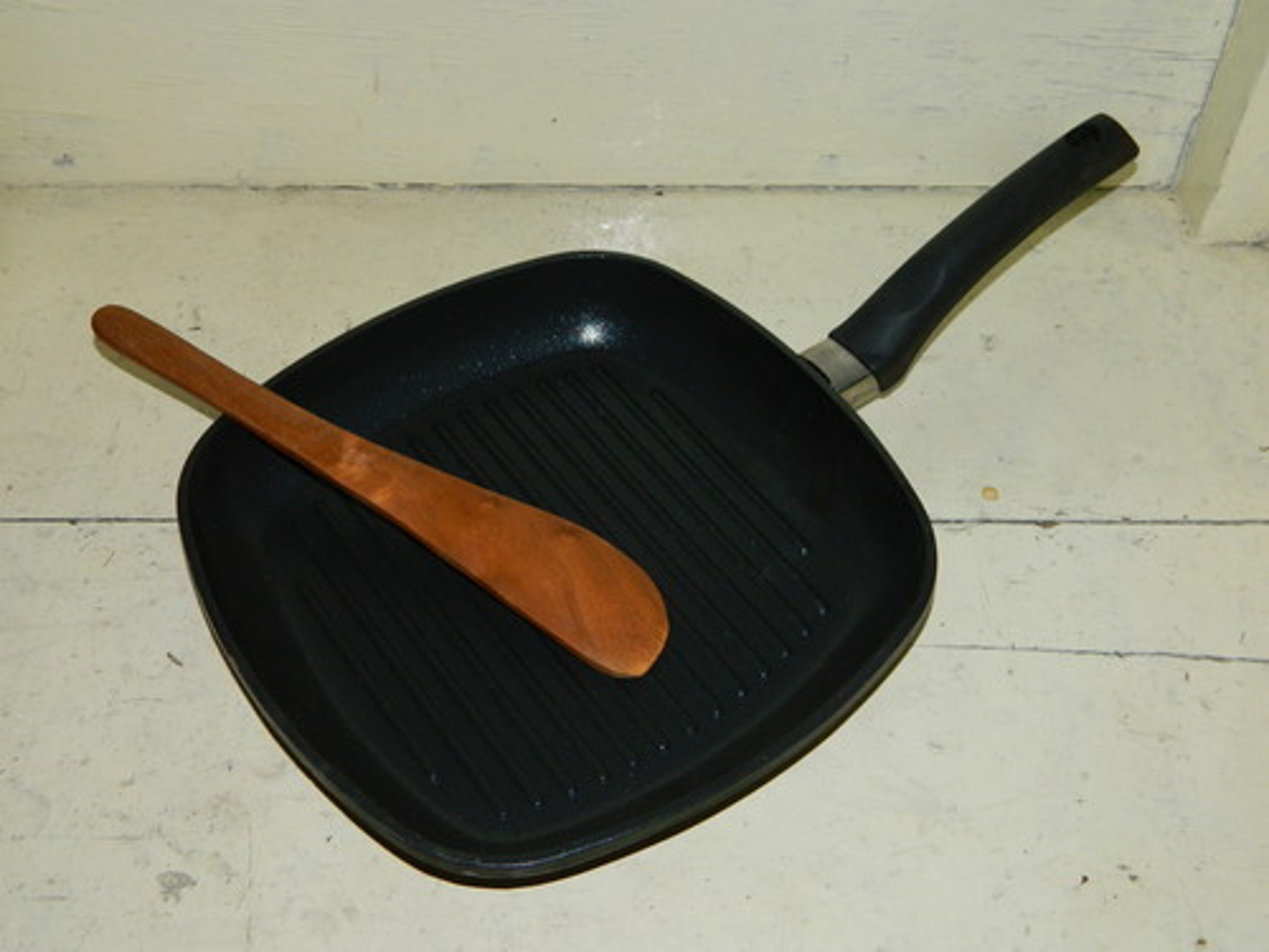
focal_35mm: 41
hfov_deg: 45.8
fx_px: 1503
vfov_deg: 35.1
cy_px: 476
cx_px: 634
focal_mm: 7.3
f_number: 3.5
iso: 200
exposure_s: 1/40
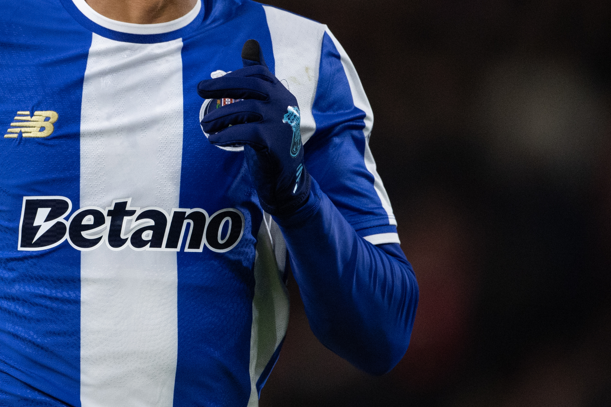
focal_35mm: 1173
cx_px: 111
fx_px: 19907
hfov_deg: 1.8
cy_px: 177
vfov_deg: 1.2
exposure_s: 1/1600
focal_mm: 500
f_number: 4
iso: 3200
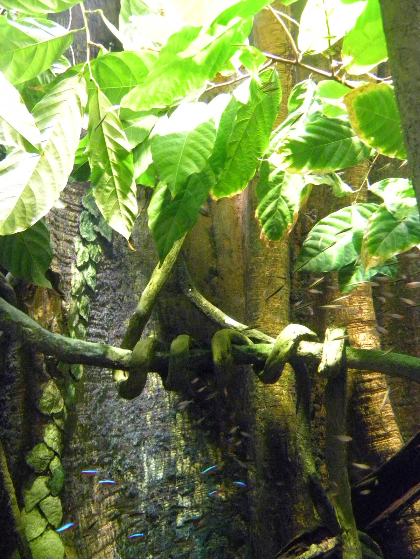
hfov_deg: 53.1
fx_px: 421
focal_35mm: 26
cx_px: 210
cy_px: 280
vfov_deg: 67.3
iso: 800
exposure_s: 1/8.5
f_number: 2.8
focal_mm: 4.6
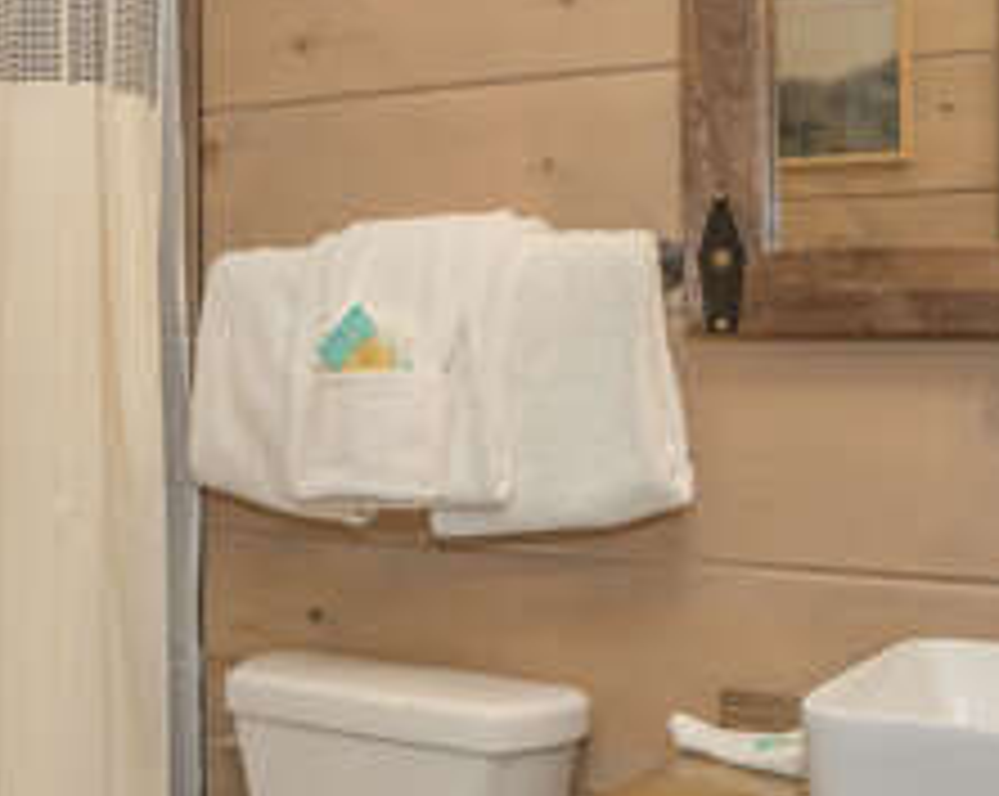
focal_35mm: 52
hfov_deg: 35.7
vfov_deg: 29.0
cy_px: 481
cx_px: 342
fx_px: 1535
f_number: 7.1
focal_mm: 16
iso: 1250
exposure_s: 1/200
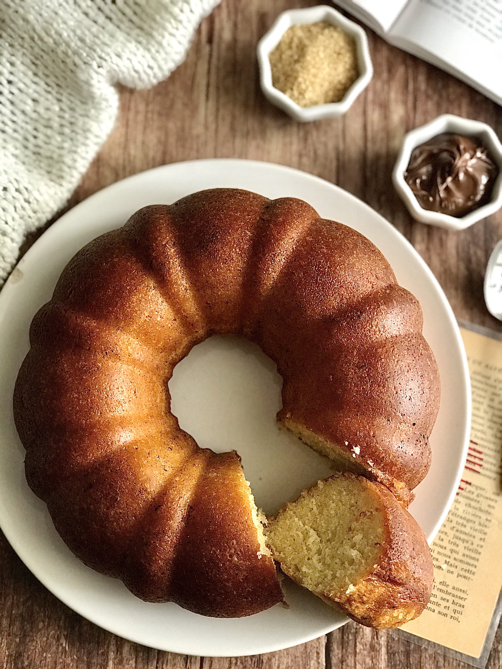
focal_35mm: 57
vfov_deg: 33.8
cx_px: 251
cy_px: 334
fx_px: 1102
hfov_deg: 25.7
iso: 200
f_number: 2.8
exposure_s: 1/50
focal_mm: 6.6
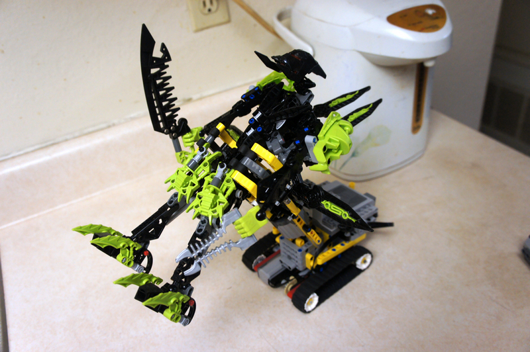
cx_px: 265
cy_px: 176
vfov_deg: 41.6
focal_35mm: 32
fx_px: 463
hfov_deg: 59.5
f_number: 4
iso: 640
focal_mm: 21
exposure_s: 1/40
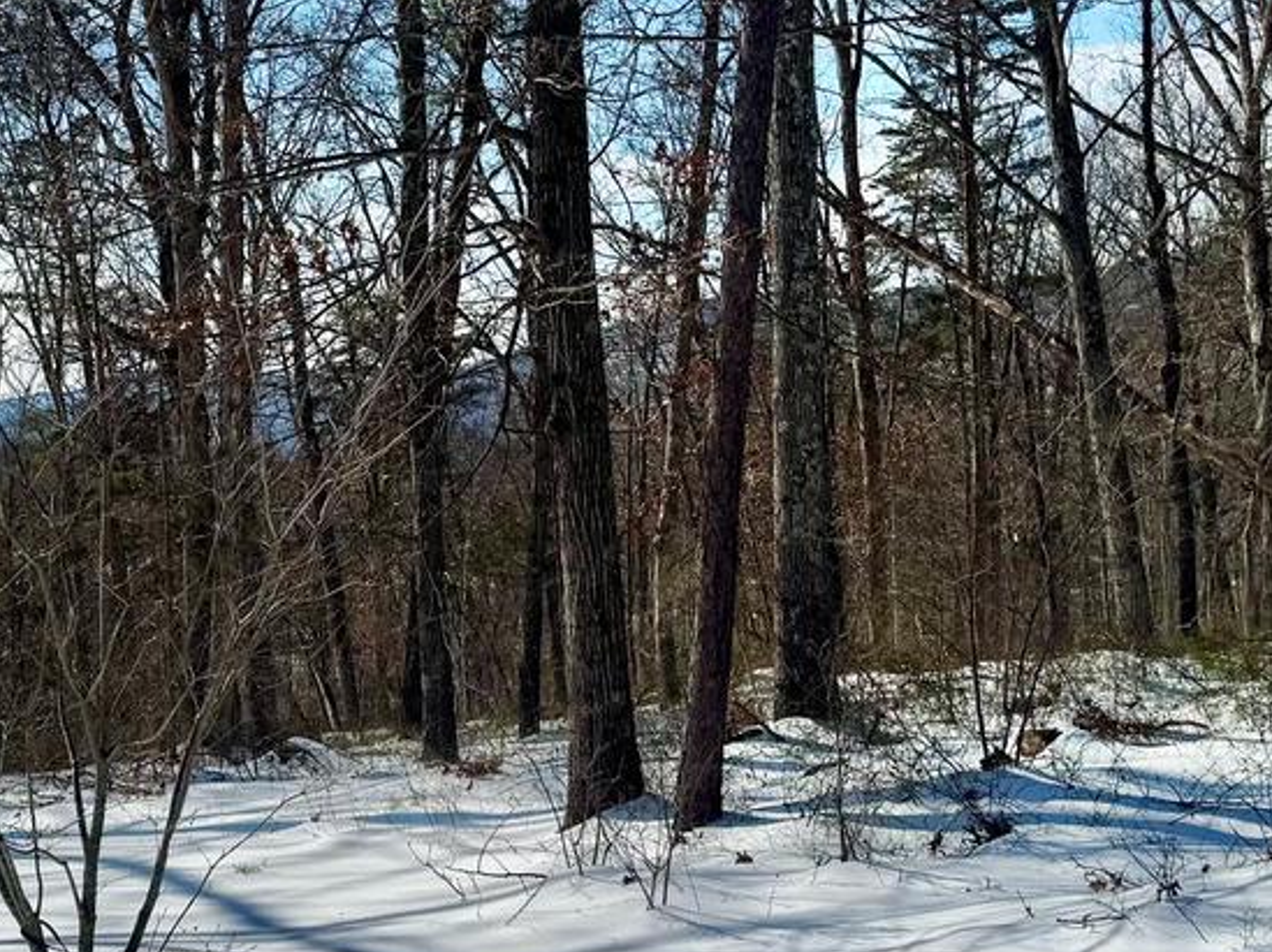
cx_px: 294
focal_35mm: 63
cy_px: 526
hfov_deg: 30.2
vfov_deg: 23.2
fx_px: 2313
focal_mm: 6.76
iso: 80
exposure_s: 1/10417
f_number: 1.78
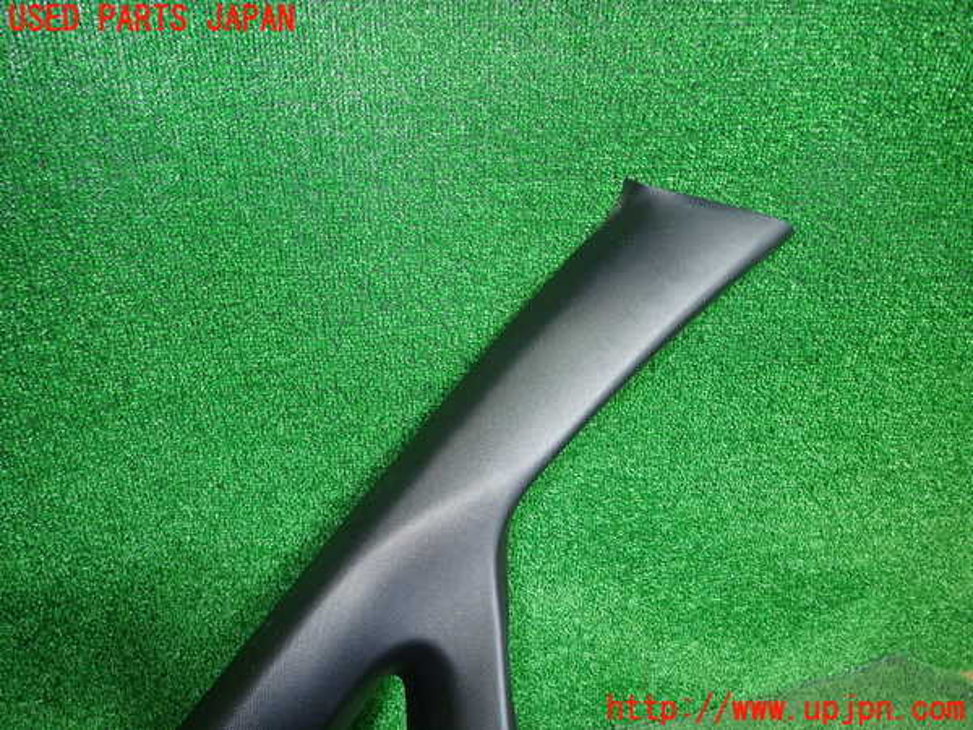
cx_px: 486
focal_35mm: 25
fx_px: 703
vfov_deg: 54.9
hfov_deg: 69.4
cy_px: 365
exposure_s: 1/30
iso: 200
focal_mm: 4.5
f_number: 2
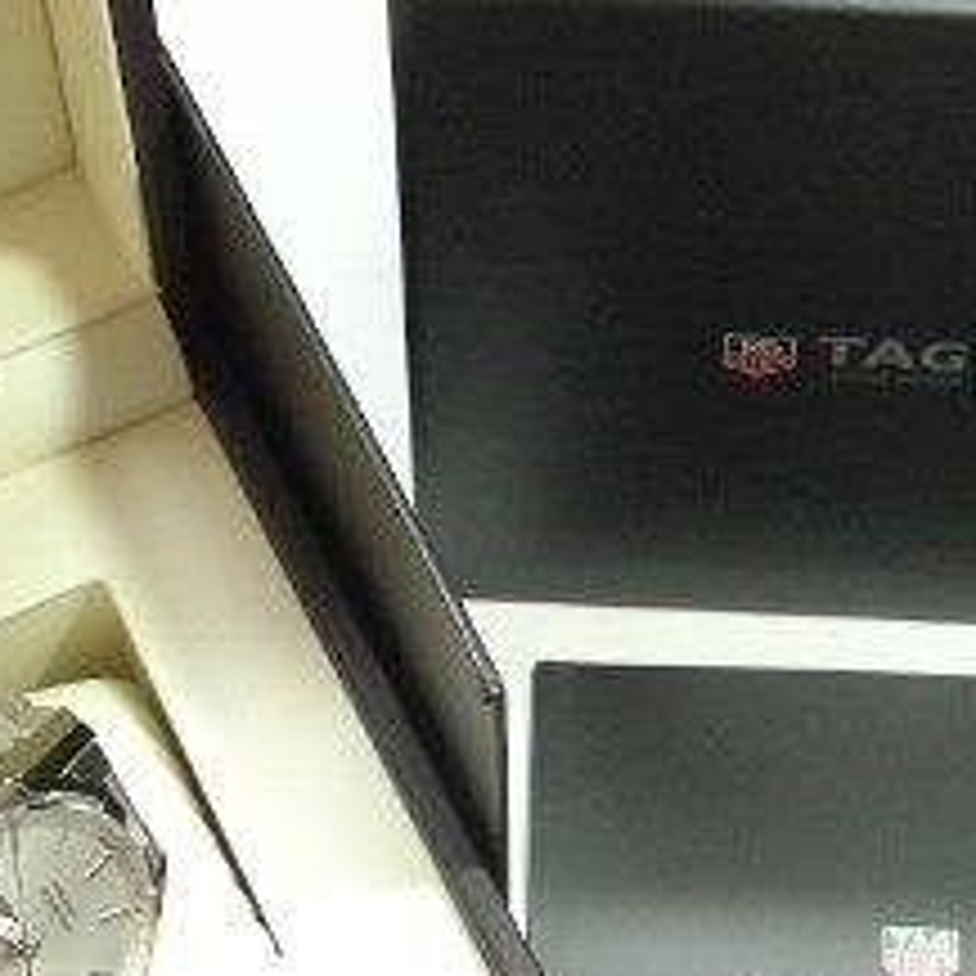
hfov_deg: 17.6
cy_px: 828
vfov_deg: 17.4
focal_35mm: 99
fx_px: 3158
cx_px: 405
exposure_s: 1/28.7
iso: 200
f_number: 3.5
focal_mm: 6.3
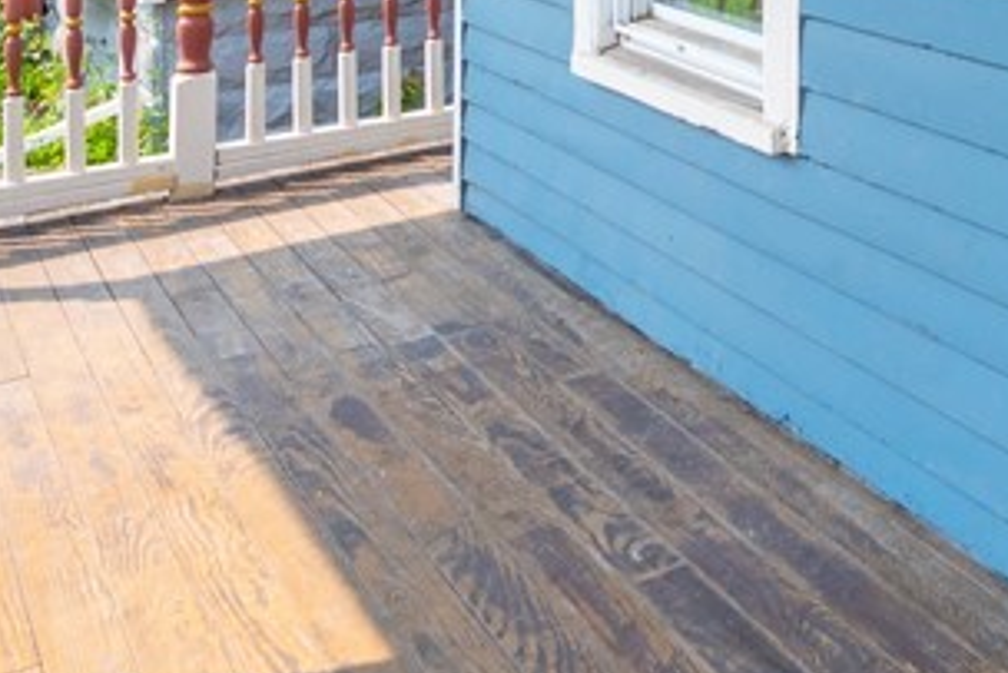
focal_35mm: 50
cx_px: 1464
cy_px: -275
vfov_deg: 23.0
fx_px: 1401
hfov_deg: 28.2
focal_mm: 14
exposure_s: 1/160
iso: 200
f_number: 9
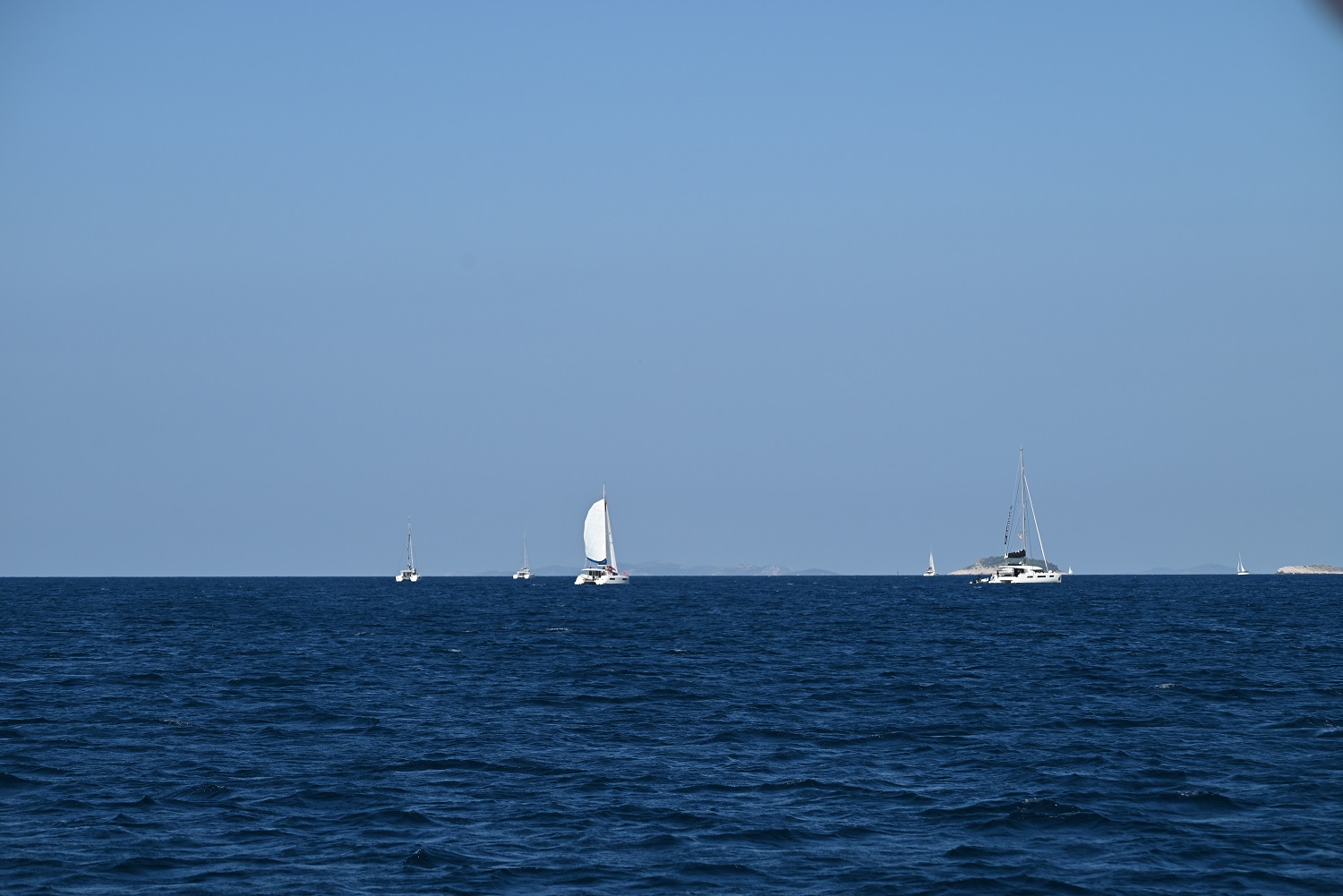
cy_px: 448
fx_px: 3806
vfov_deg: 13.4
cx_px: 672
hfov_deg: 20.0
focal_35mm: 102
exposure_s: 1/640
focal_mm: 102
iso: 100
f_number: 6.3
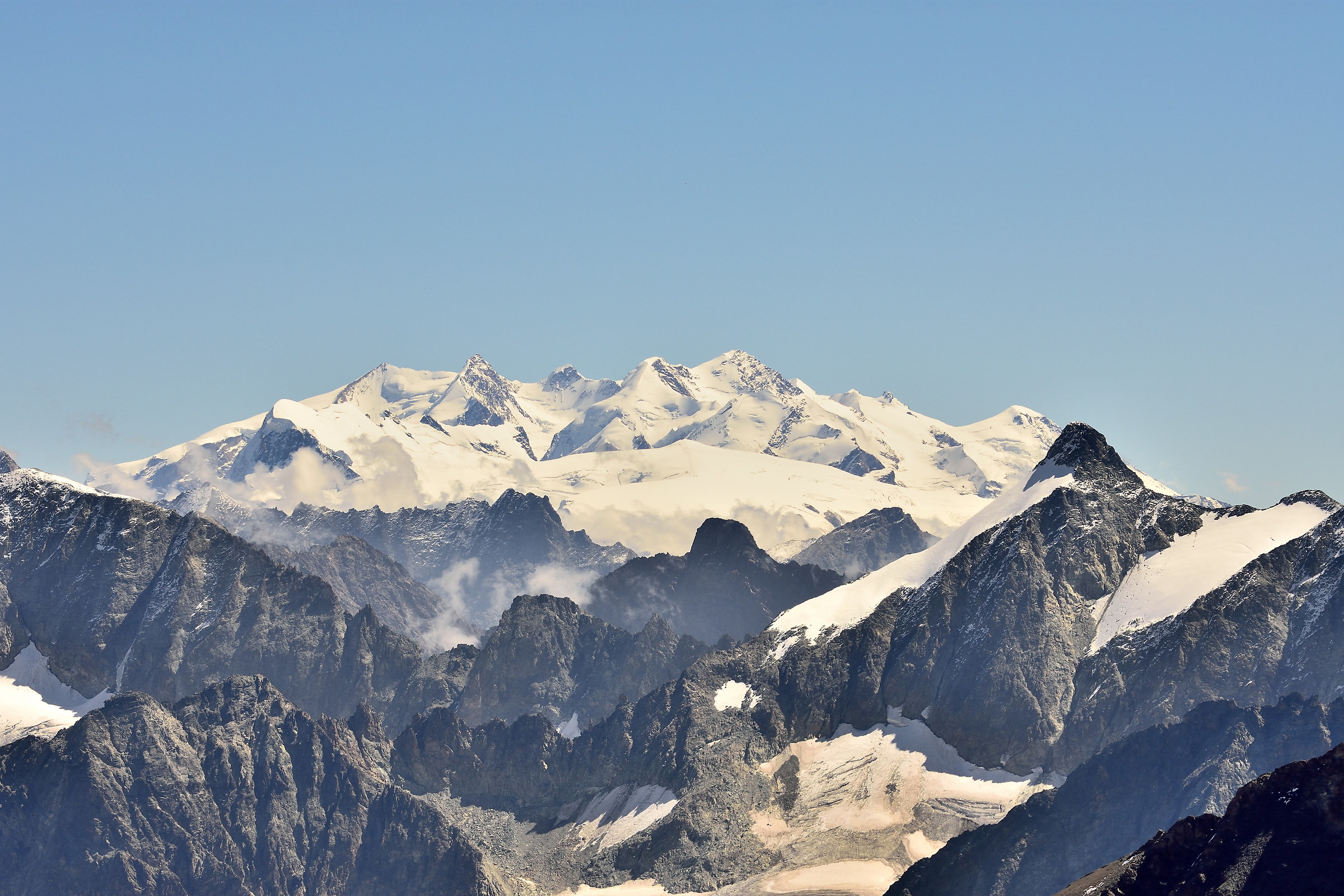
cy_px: 448
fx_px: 6719
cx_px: 672
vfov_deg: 7.6
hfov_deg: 11.4
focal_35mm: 180
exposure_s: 1/1000
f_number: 8
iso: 220
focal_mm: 120
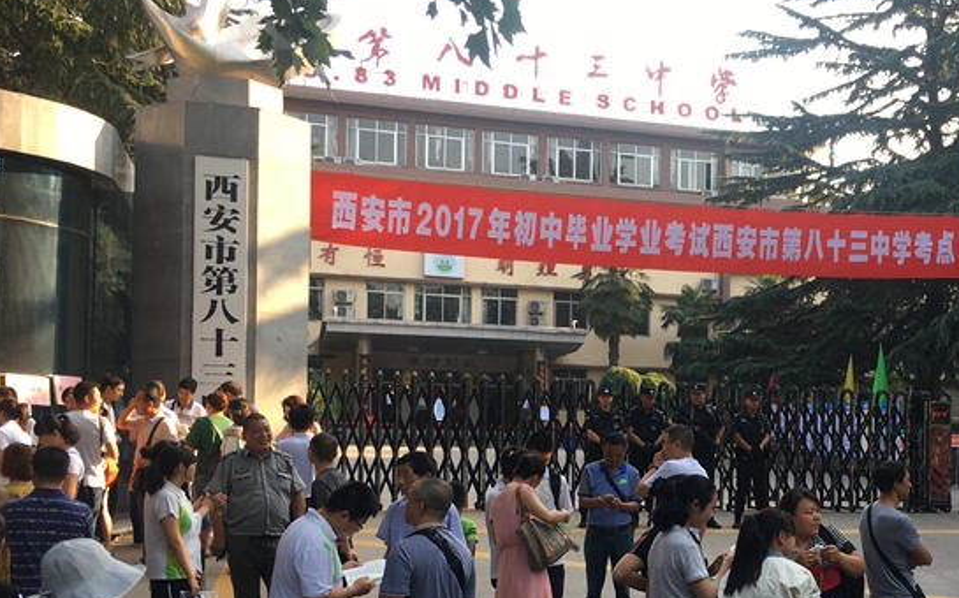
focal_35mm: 48
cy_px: 450
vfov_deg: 26.5
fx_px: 1254
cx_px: 713
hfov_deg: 40.7
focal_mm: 4.15
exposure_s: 1/122
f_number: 2.2
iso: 25
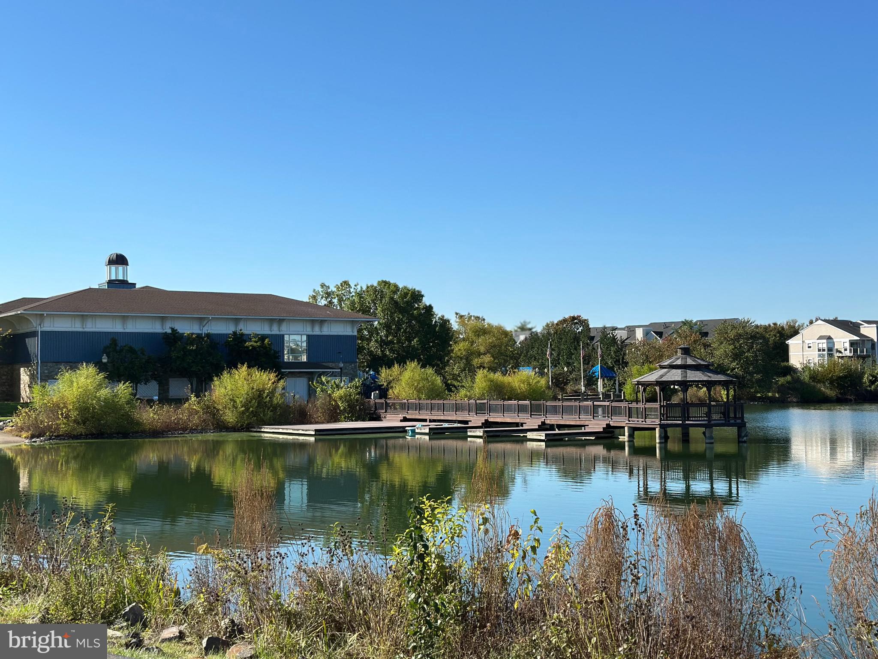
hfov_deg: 39.7
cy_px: 330
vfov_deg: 30.3
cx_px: 439
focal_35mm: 48
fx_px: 1217
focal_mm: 6.86
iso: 80
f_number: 1.78
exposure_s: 1/6211
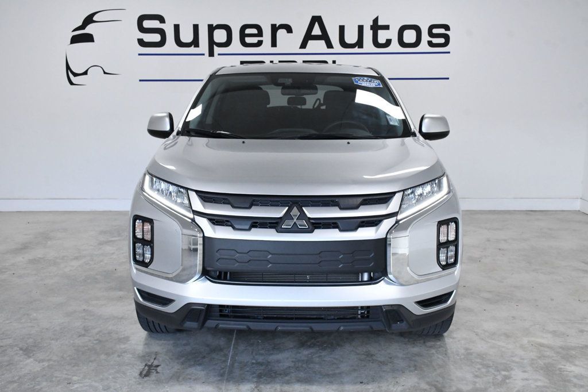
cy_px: 196
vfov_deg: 33.4
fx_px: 653
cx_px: 294
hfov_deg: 48.5
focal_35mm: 40
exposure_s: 1/320
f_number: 9
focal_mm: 27
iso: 2500
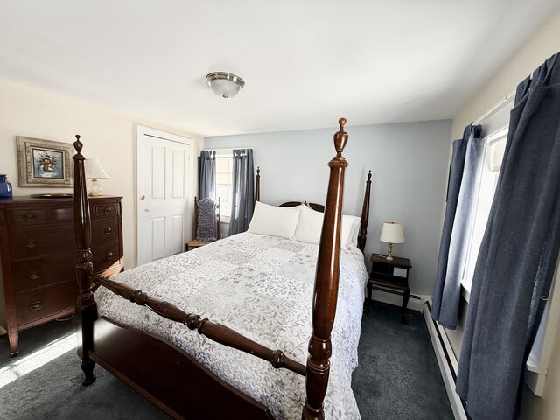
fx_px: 226
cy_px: 210
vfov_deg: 85.7
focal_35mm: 14
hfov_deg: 102.1
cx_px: 280
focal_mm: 2.22
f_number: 2.2
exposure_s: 1/138
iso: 64
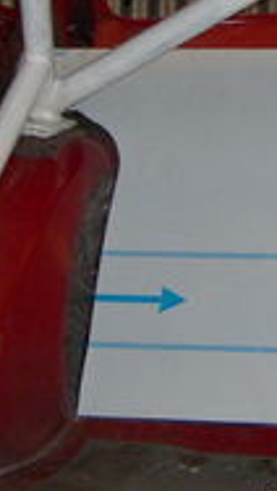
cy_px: 21
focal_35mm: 130
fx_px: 1694
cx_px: 434
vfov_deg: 16.2
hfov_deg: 9.1
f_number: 2.8
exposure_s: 1/45
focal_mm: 5.8
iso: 100
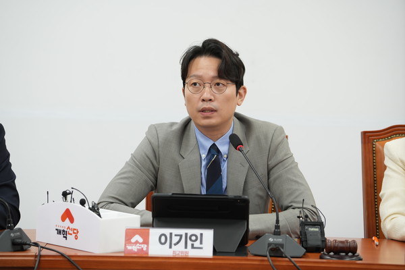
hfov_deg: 14.7
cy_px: 135
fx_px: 1575
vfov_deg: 9.8
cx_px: 202
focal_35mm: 140
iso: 400
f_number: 4.5
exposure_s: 1/40
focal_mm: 140
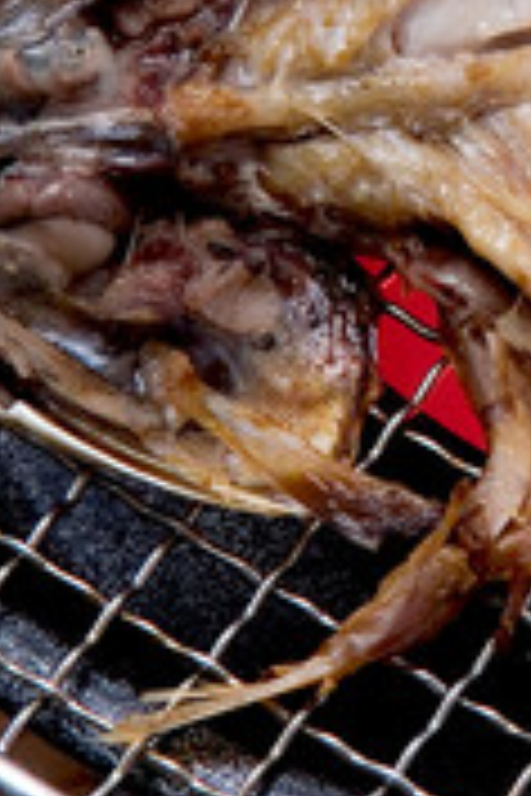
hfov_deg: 4.8
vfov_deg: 7.3
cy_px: -88
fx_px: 6217
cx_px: 914
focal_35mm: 281
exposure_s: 1/1.25
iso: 100
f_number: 13
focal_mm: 55
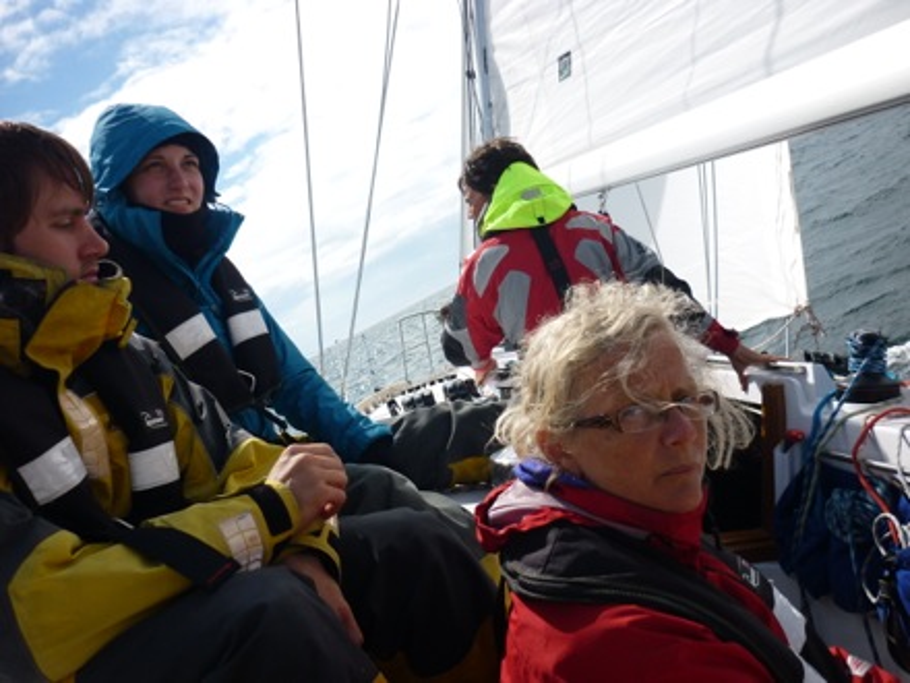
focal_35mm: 33
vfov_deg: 42.9
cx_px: 455
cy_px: 342
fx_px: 868
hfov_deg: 55.4
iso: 80
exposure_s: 1/200
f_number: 8
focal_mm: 5.5
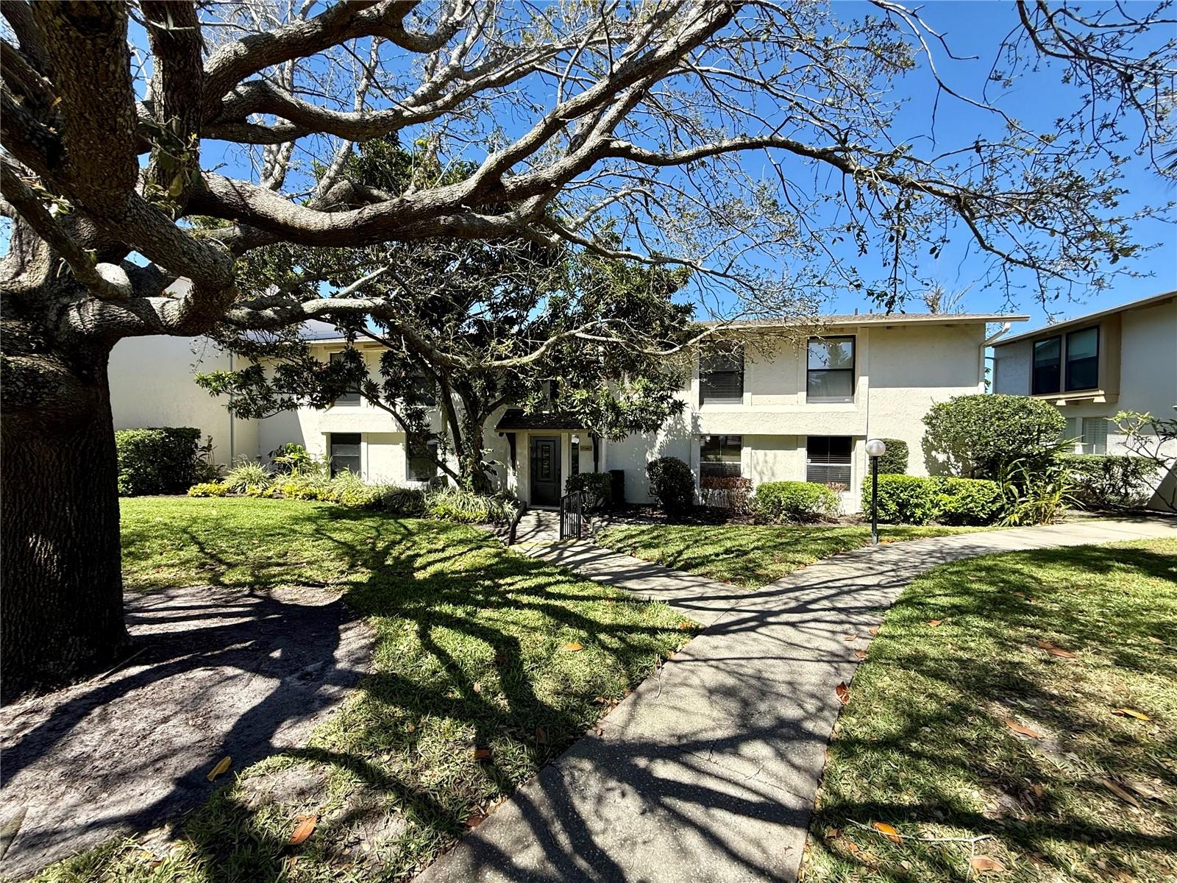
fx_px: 476
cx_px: 588
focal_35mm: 14
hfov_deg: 102.1
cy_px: 442
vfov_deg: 85.7
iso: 64
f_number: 2.2
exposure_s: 1/1211
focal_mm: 2.22
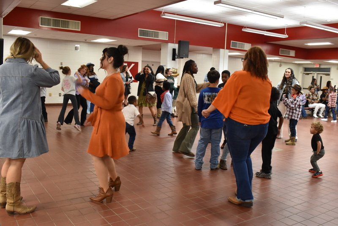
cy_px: 113
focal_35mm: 34
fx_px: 324
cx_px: 169
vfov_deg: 38.4
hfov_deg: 55.1
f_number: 7.1
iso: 1250
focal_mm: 23
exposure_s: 1/40
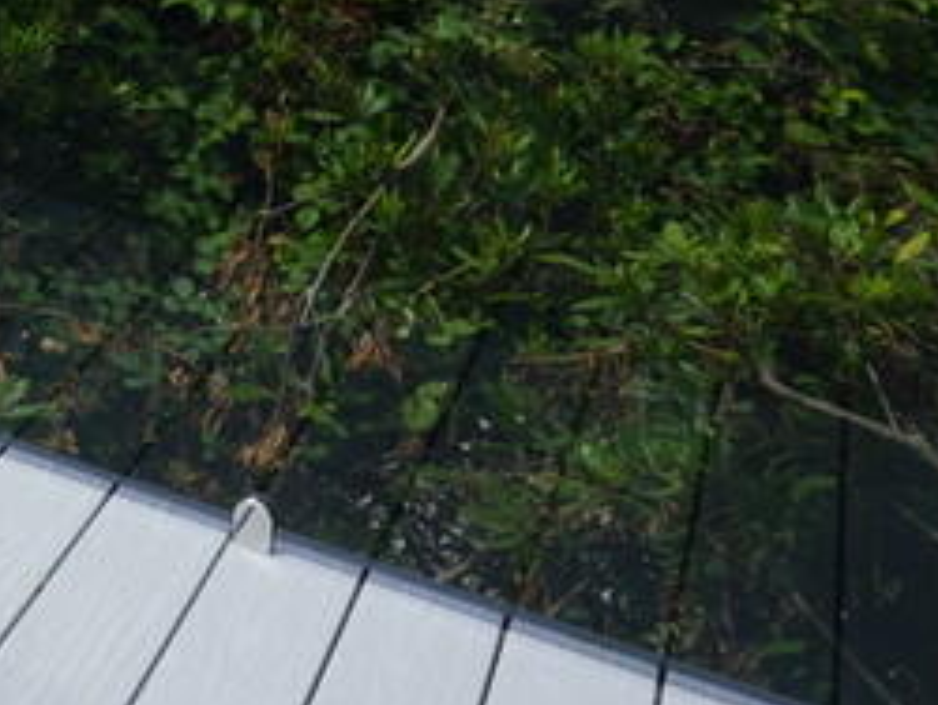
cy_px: -287
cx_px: -522
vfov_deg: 20.6
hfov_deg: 23.5
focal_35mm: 63
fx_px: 1709
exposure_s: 1/60
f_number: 16
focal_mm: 16
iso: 200
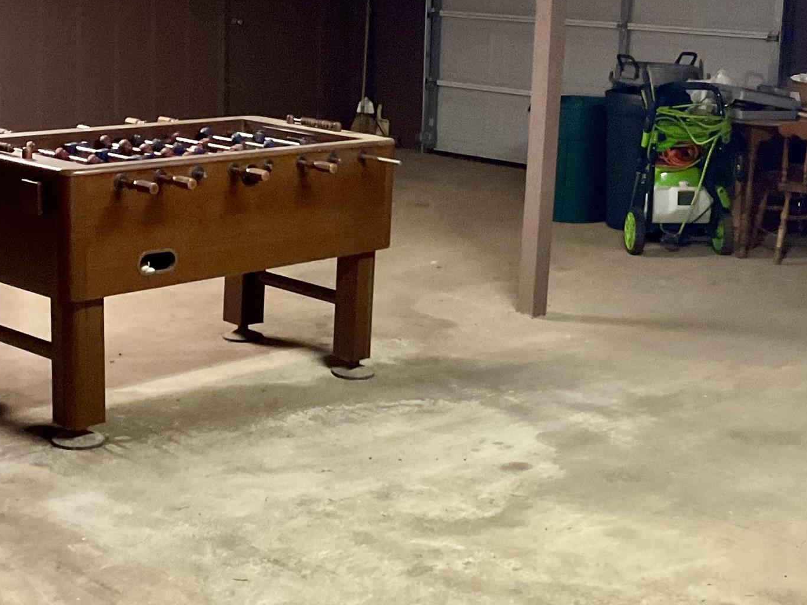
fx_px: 1515
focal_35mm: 65
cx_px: 453
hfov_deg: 29.8
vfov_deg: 22.4
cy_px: 181
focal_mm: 3
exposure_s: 1/30
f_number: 1.8
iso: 400
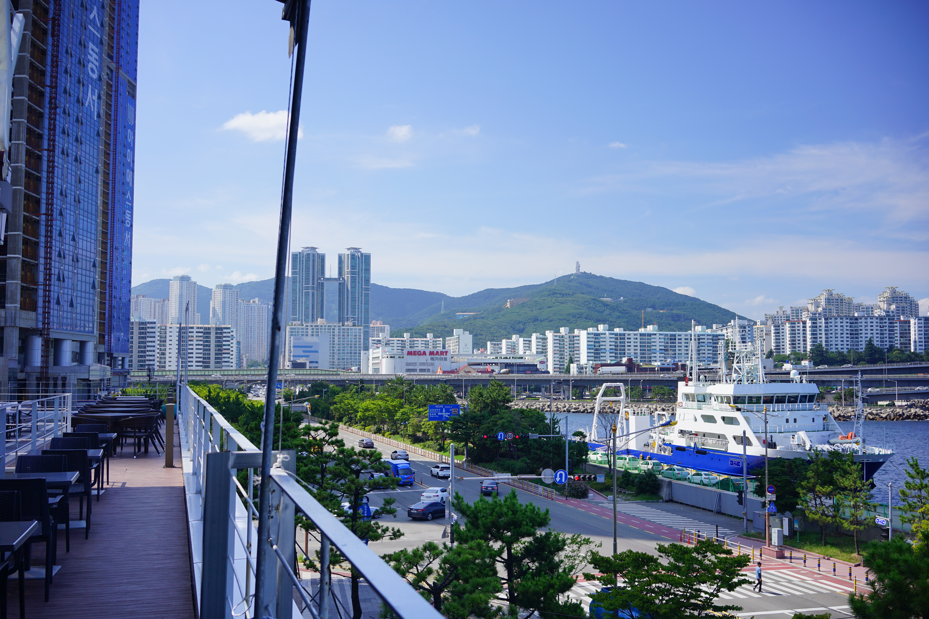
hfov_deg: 54.4
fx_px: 903
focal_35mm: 35
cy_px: 310
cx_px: 464
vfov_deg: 37.9
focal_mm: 35
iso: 100
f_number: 7.1
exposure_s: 1/100
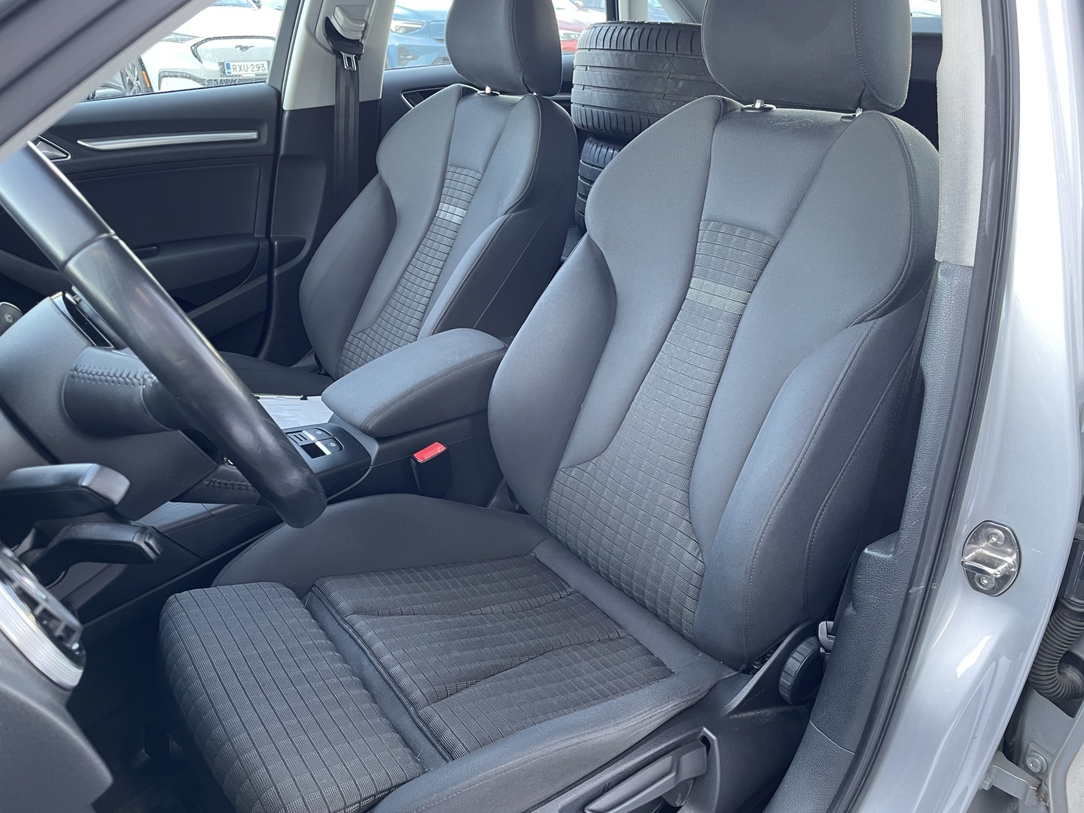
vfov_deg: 53.1
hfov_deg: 67.3
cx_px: 542
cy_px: 406
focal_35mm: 26
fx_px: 814
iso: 125
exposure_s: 1/87
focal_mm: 4.2
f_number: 1.6
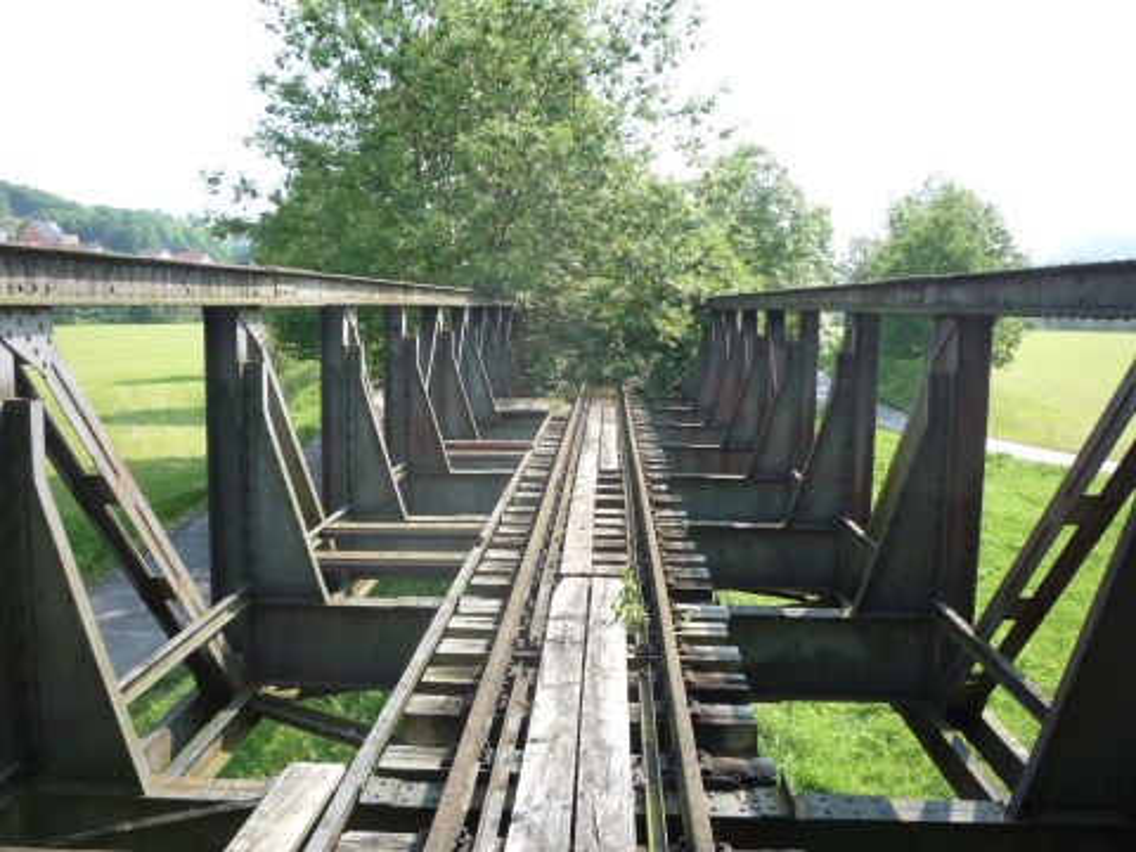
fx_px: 1050
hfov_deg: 56.8
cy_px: 426
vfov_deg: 44.2
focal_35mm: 32
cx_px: 568
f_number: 4
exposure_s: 1/200
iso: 100
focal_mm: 5.2
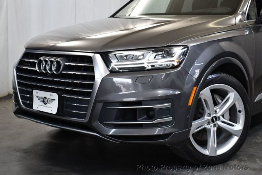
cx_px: 131
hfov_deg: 36.8
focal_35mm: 54
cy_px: 88
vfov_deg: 25.1
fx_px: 393
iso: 800
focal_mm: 27
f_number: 4
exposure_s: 1/125
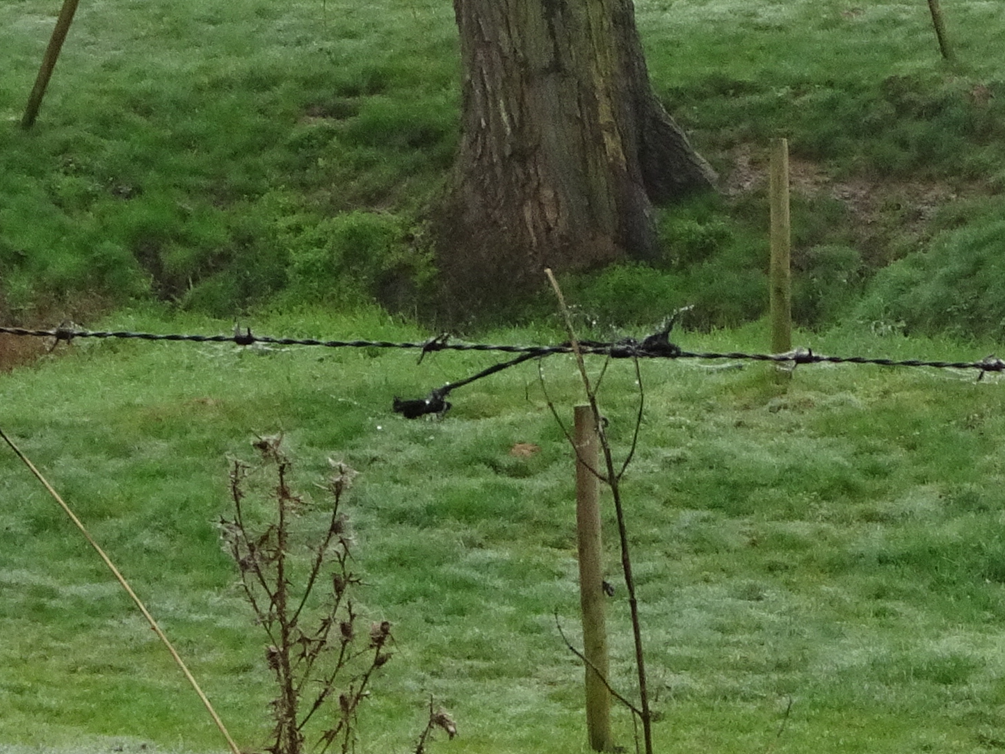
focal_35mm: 210
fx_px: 6097
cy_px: -50
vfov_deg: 7.0
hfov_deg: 9.3
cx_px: 1044
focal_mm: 10.59
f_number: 4.5
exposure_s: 1/80
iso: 125
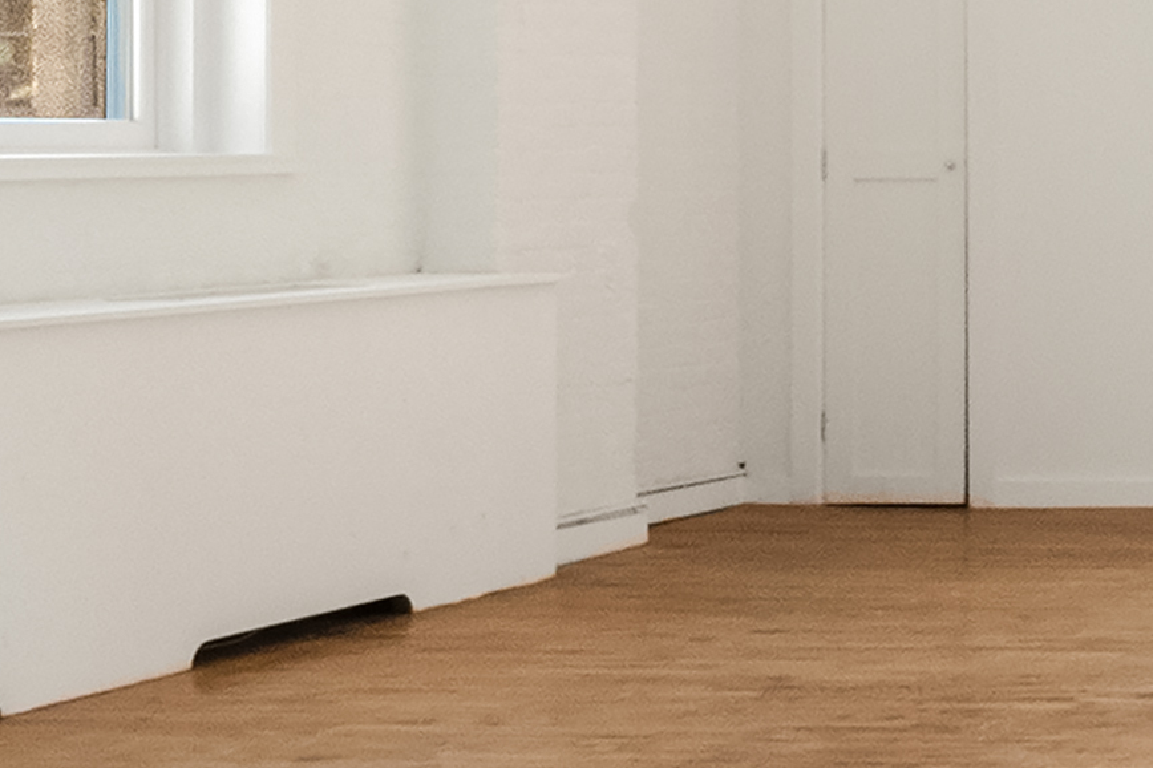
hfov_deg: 16.7
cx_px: 2335
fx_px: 2881
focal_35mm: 90
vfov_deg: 15.0
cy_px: 78
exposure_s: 1/20
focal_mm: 13
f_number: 22
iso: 500
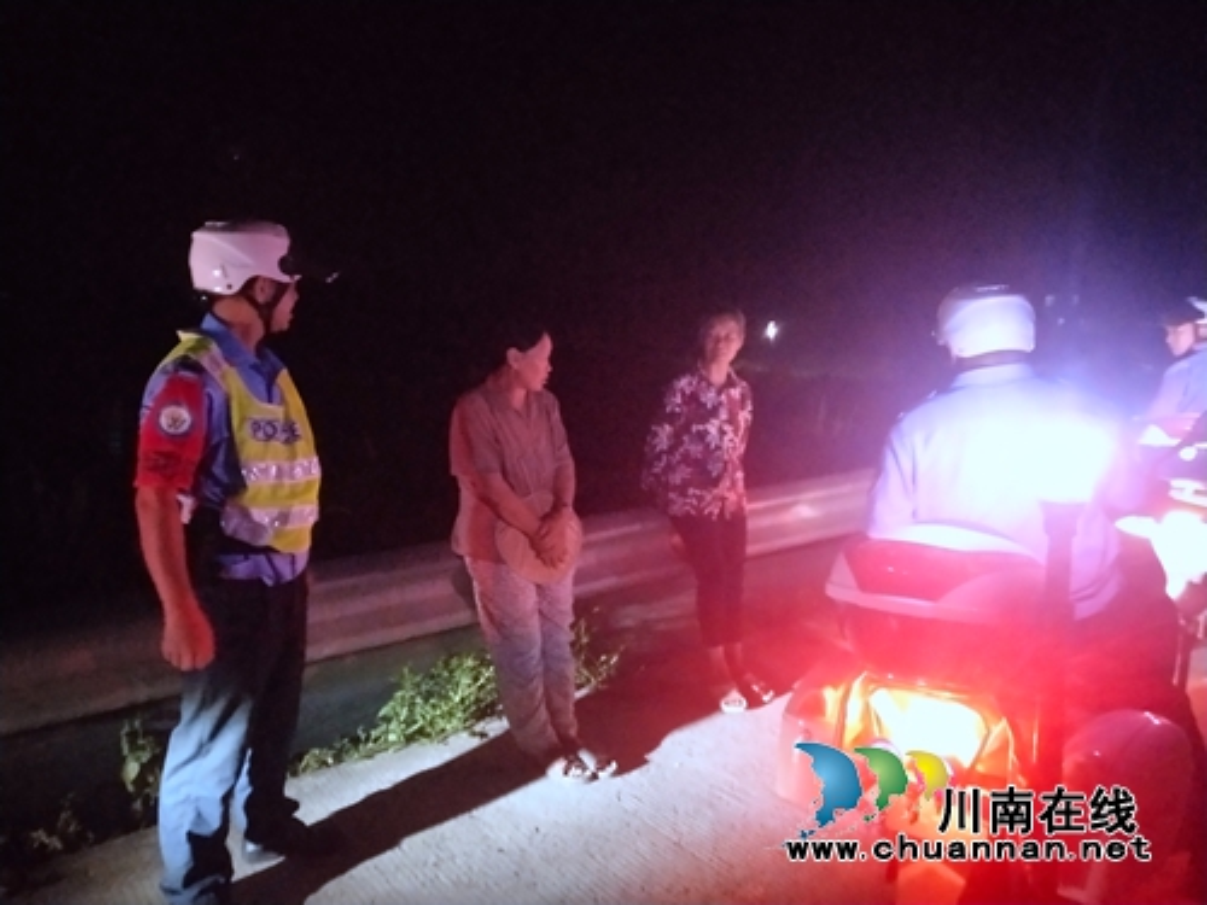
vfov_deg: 46.8
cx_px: 604
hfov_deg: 60.0
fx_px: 1046
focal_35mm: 30
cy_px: 452
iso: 3034
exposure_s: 1/17
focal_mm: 3.95
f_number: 1.8
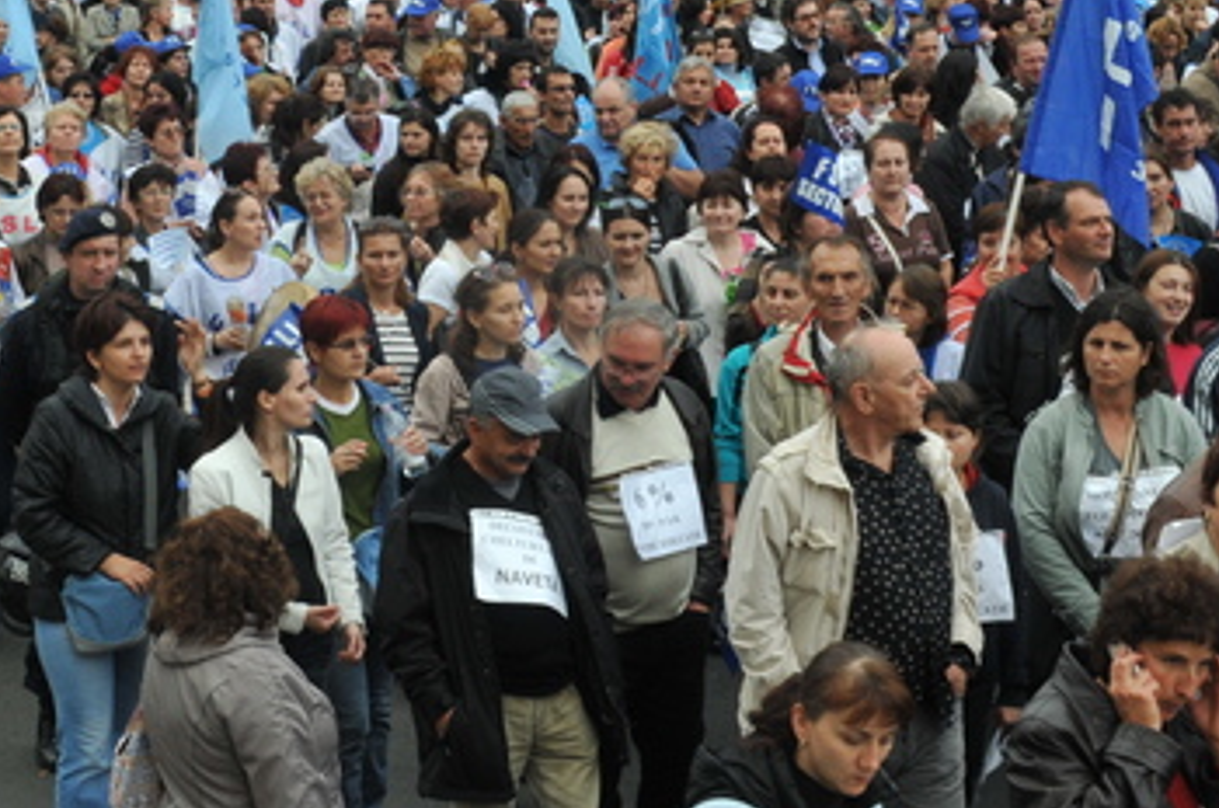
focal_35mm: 81
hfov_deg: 25.0
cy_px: 5
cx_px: 463
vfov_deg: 16.5
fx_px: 2738
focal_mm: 27
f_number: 16
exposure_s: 1/125
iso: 400
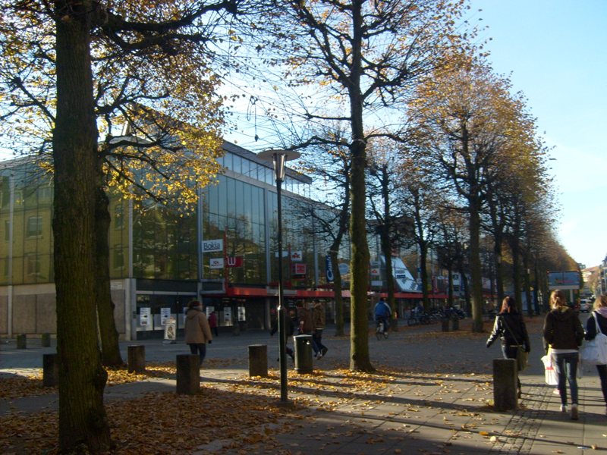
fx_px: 614
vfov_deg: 40.7
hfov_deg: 52.6
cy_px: 228
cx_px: 304
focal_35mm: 35
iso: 80
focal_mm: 5.8
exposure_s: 1/90
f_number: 7.1
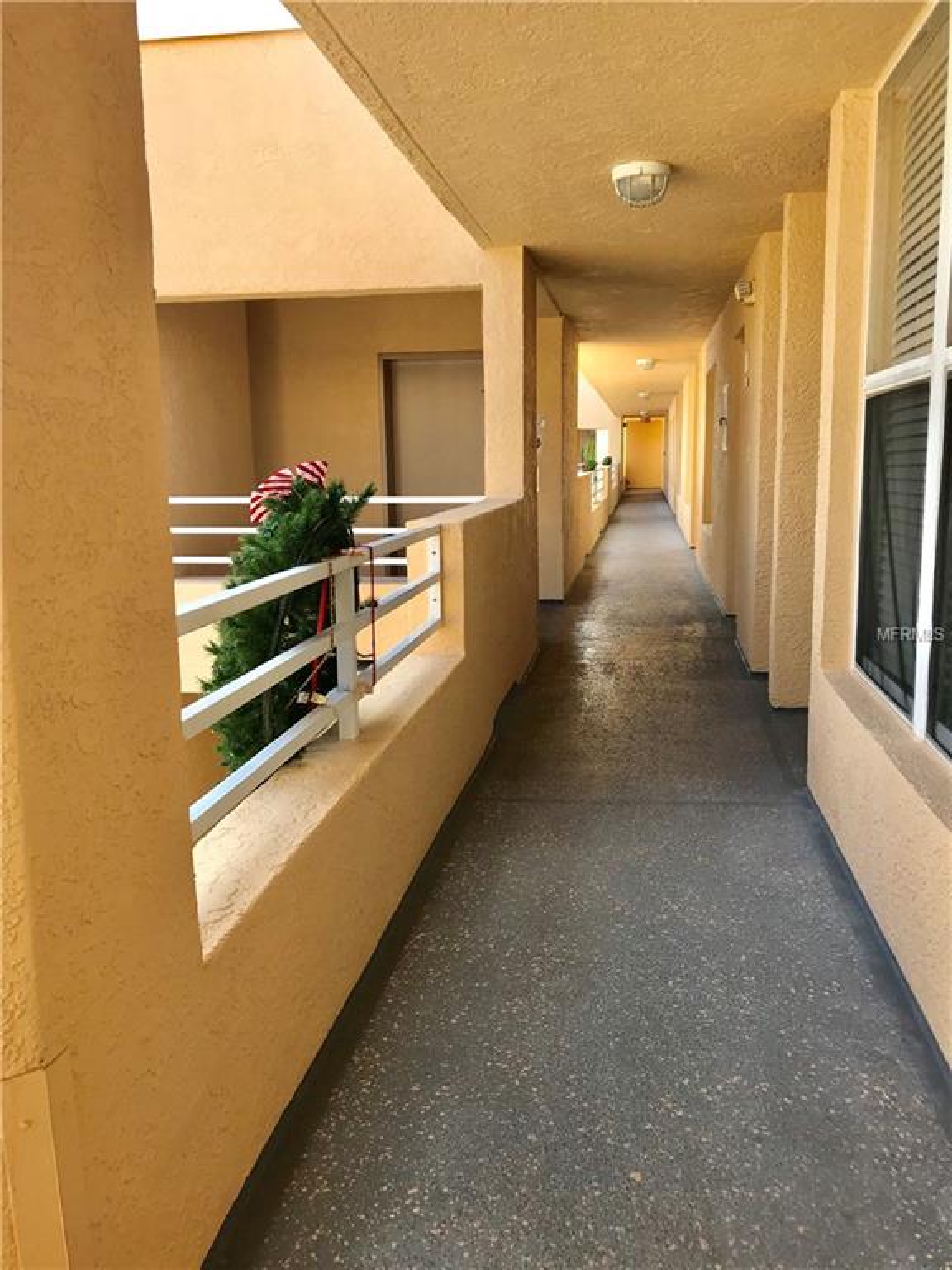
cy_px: 635
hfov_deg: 49.7
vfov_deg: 63.4
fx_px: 1027
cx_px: 476
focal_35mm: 28
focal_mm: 3.99
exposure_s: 1/396
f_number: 1.8
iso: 20
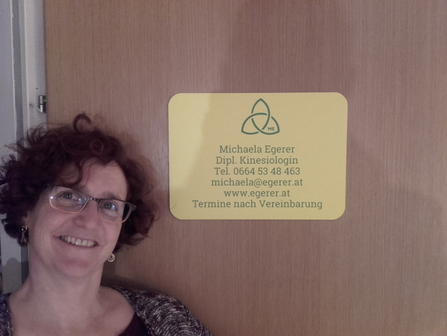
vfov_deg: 45.4
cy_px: 168
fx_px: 400
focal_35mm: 31
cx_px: 224
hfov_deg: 58.4
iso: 160
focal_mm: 3.31
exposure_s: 1/8
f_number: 2.2
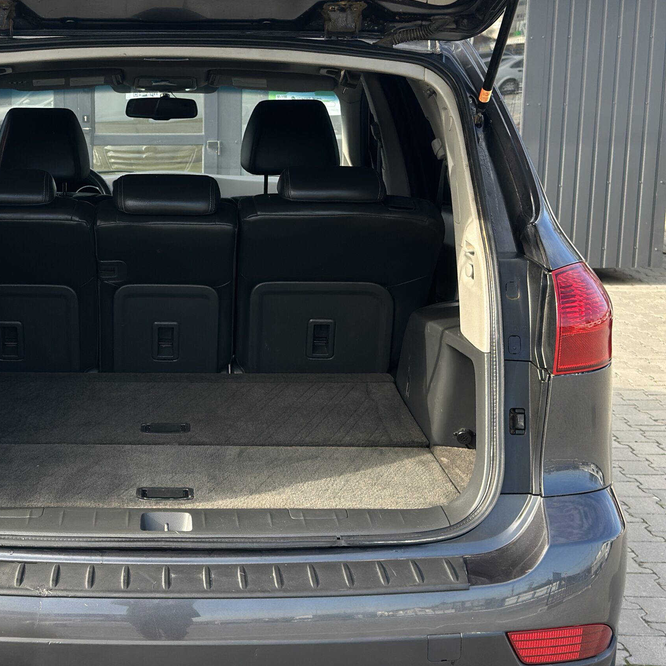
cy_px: 357
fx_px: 1393
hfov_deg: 26.5
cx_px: 164
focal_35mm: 64
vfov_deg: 26.9
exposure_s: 1/858
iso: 80
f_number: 1.78
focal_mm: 6.86
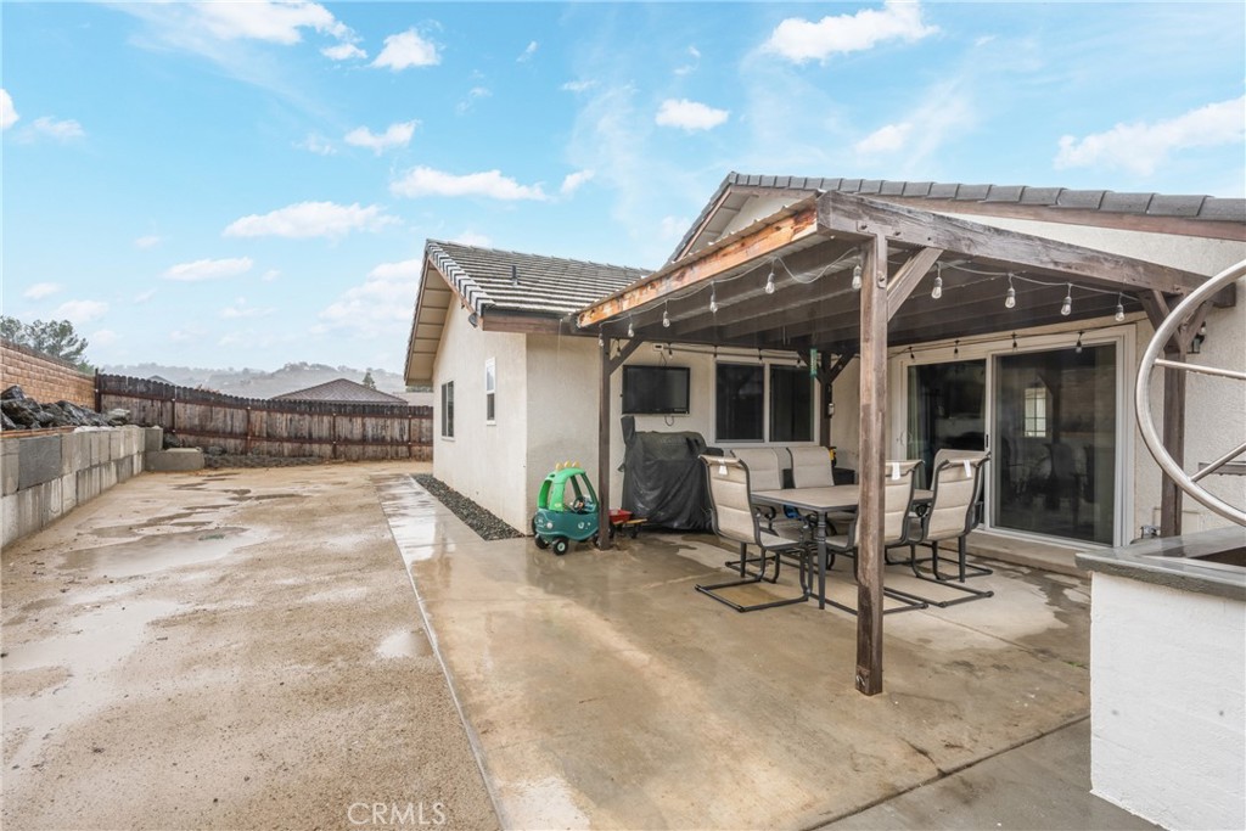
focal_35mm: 16
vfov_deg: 73.8
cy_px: 416
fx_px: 554
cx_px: 623
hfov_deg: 96.7
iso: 50
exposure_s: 3.2
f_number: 18
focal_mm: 16
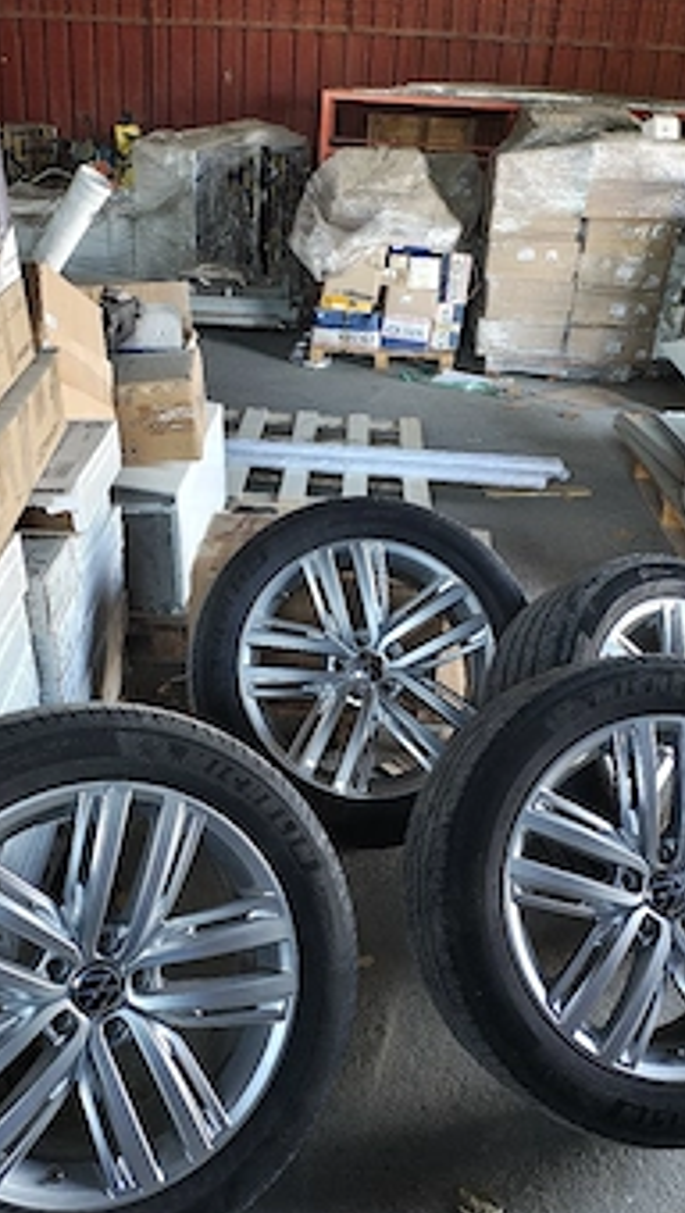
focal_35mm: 32
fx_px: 1030
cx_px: 307
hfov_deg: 36.7
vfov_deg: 60.9
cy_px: 639
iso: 641
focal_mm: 5.89
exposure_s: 1/60.2
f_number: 1.4
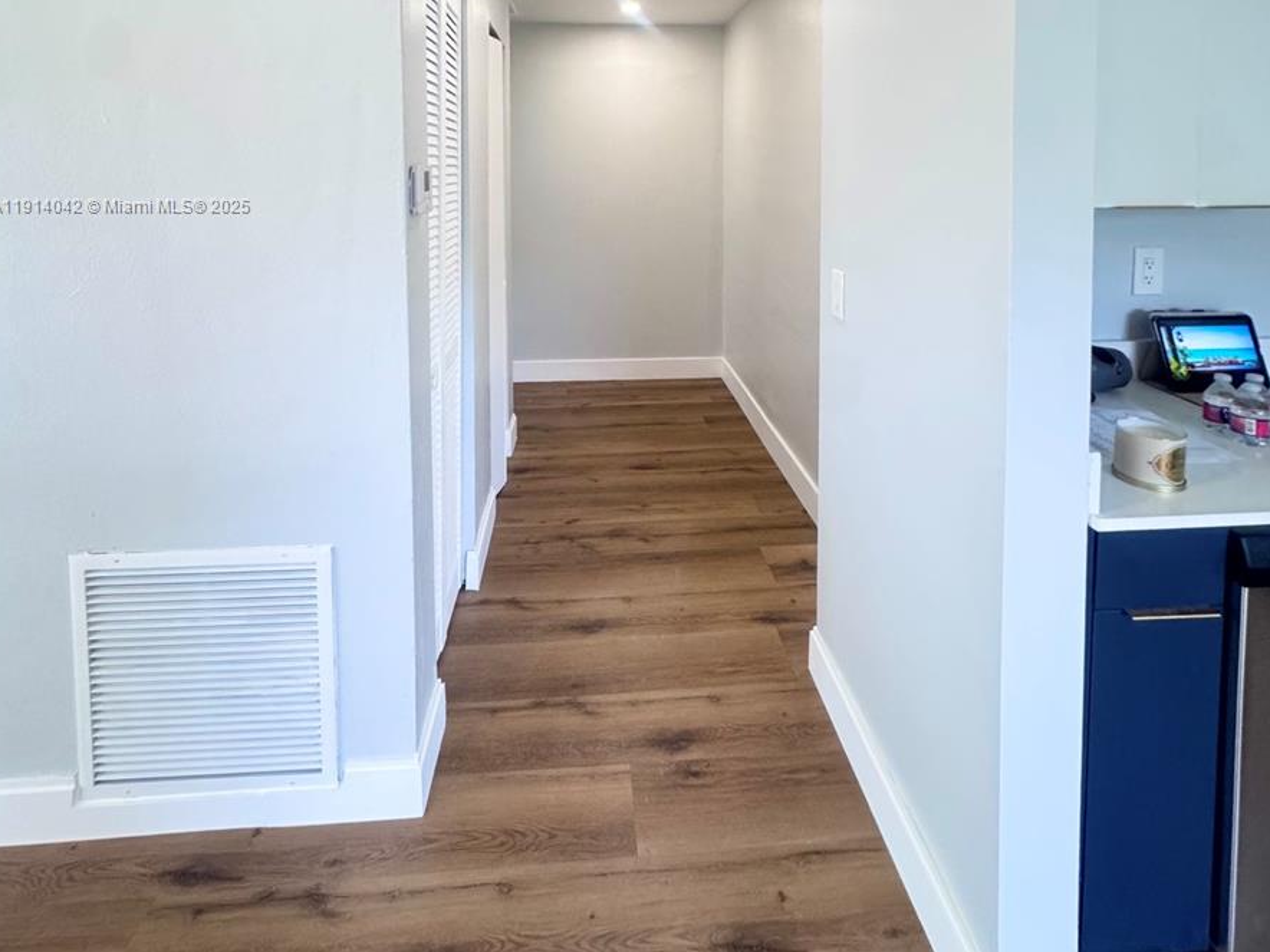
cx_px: 632
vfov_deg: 63.5
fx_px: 697
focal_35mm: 19
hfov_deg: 84.7
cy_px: 207
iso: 250
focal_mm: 2.22
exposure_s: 1/120
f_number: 2.2
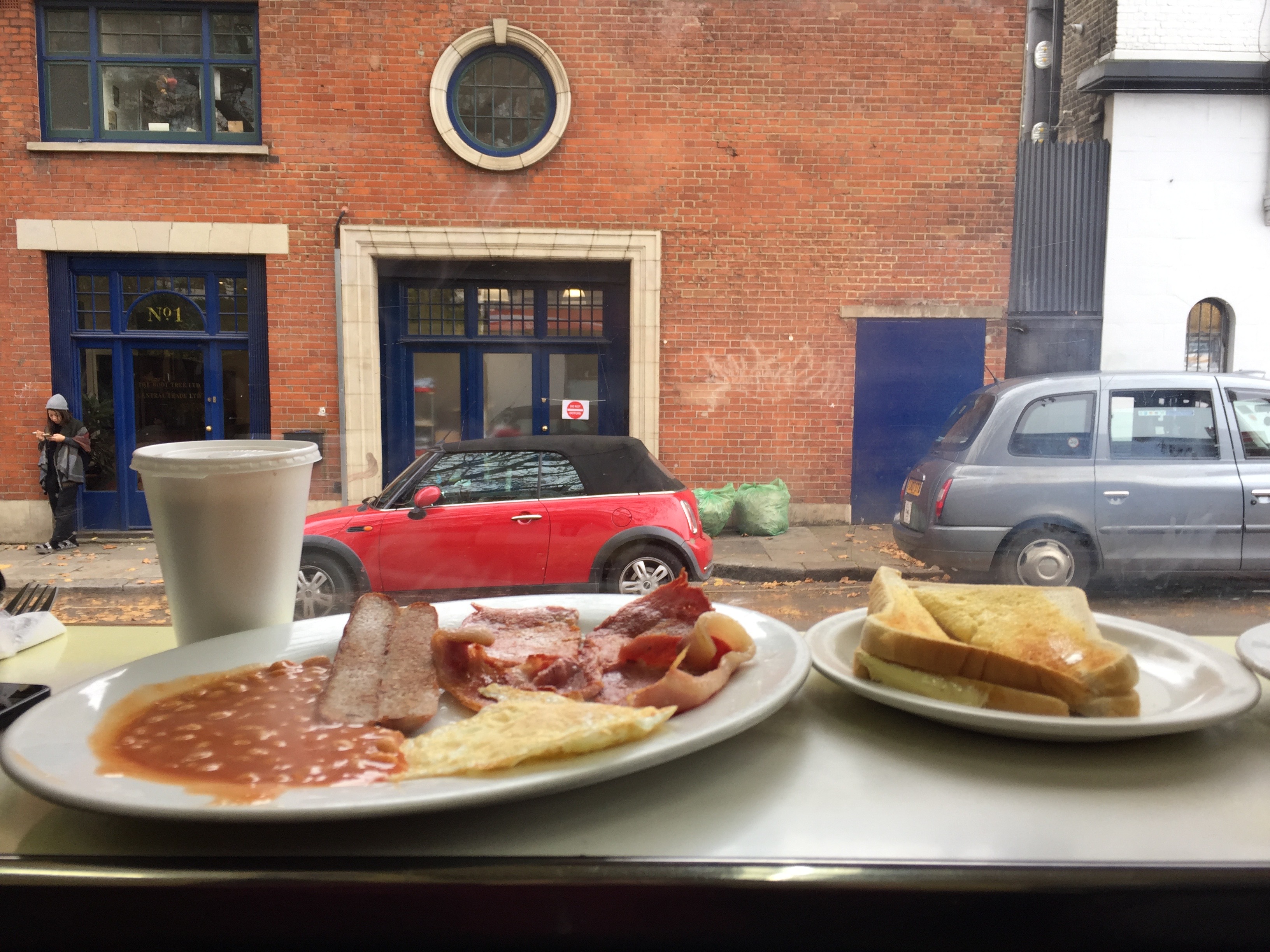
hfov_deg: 61.7
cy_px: 476
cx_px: 635
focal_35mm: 29
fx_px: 1064
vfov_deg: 48.2
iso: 32
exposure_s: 1/50
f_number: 2.2
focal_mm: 4.15
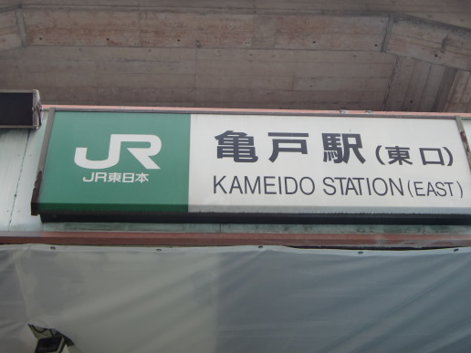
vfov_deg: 25.6
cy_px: 142
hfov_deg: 33.7
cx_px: 269
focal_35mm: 57
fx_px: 776
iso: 64
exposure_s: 1/60
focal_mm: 8.2
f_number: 3.3
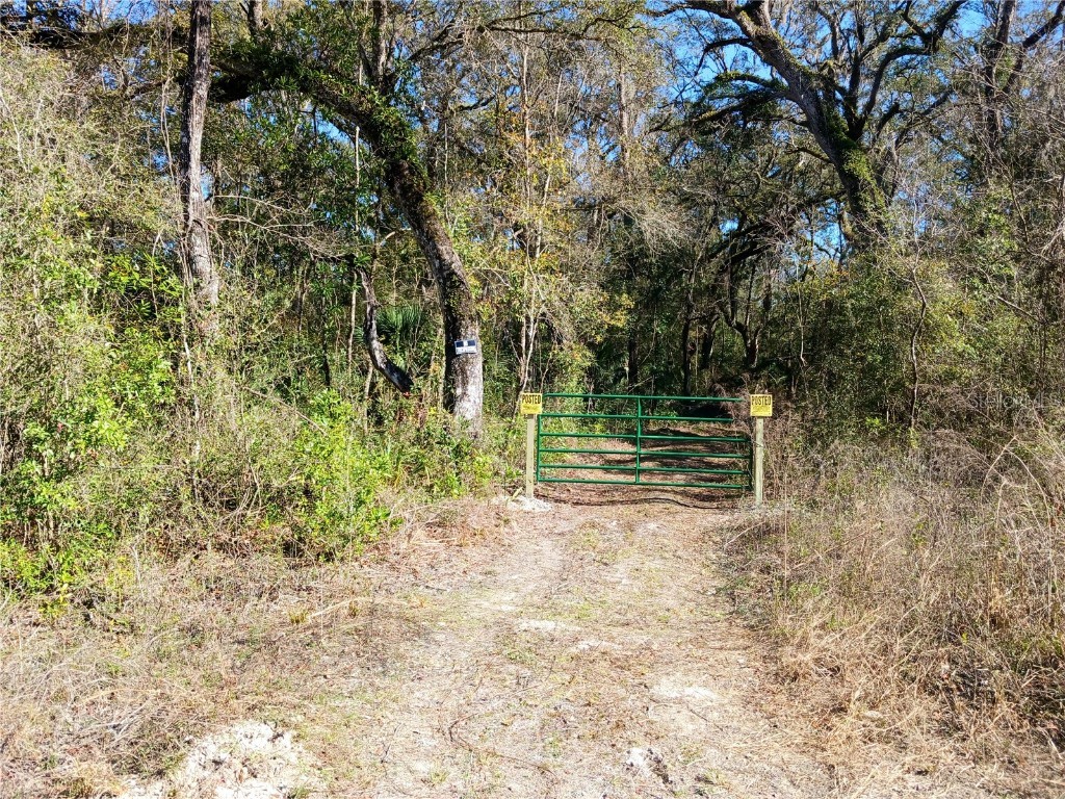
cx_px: 532
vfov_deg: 51.4
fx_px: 831
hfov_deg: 65.3
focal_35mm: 27
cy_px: 400
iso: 20
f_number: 1.8
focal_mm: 4
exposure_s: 1/123
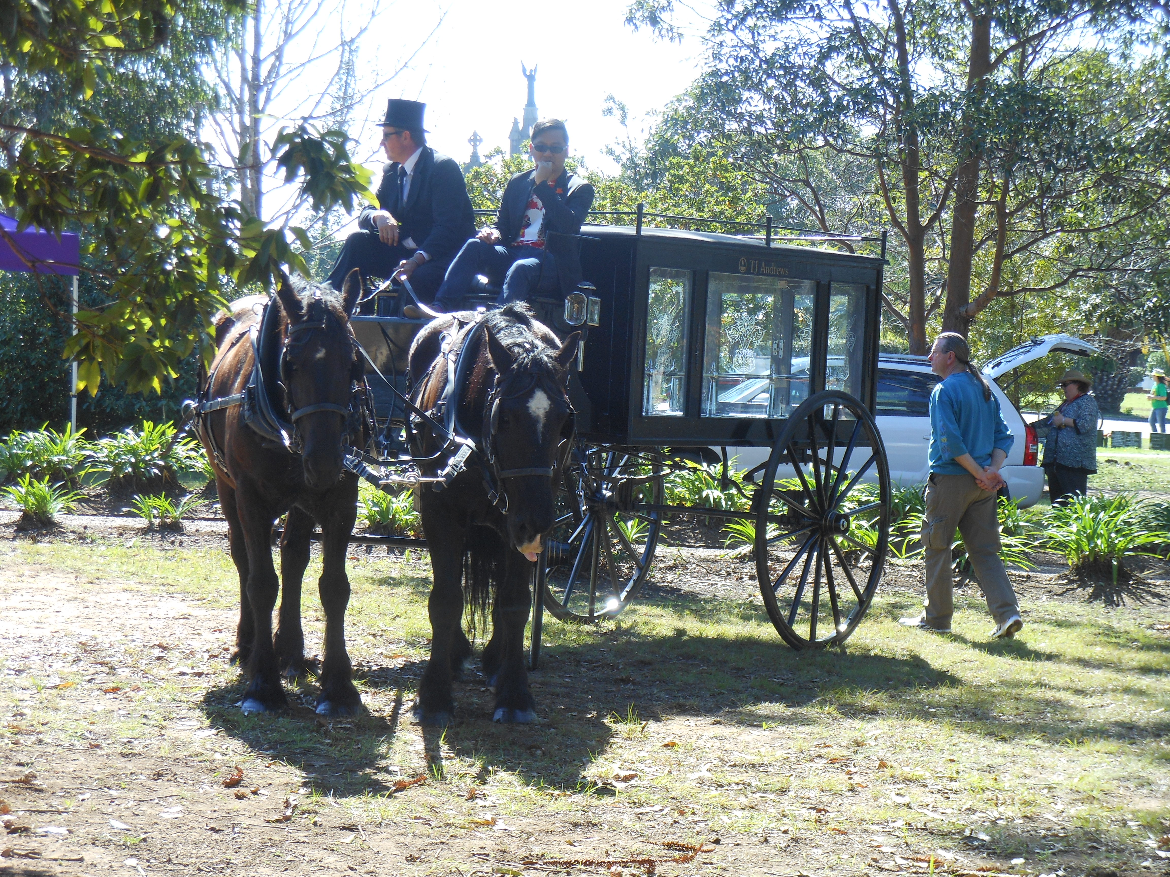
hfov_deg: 20.0
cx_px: 585
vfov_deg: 15.1
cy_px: 438
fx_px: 3312
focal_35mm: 98
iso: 80
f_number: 4.7
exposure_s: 1/100
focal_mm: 17.5
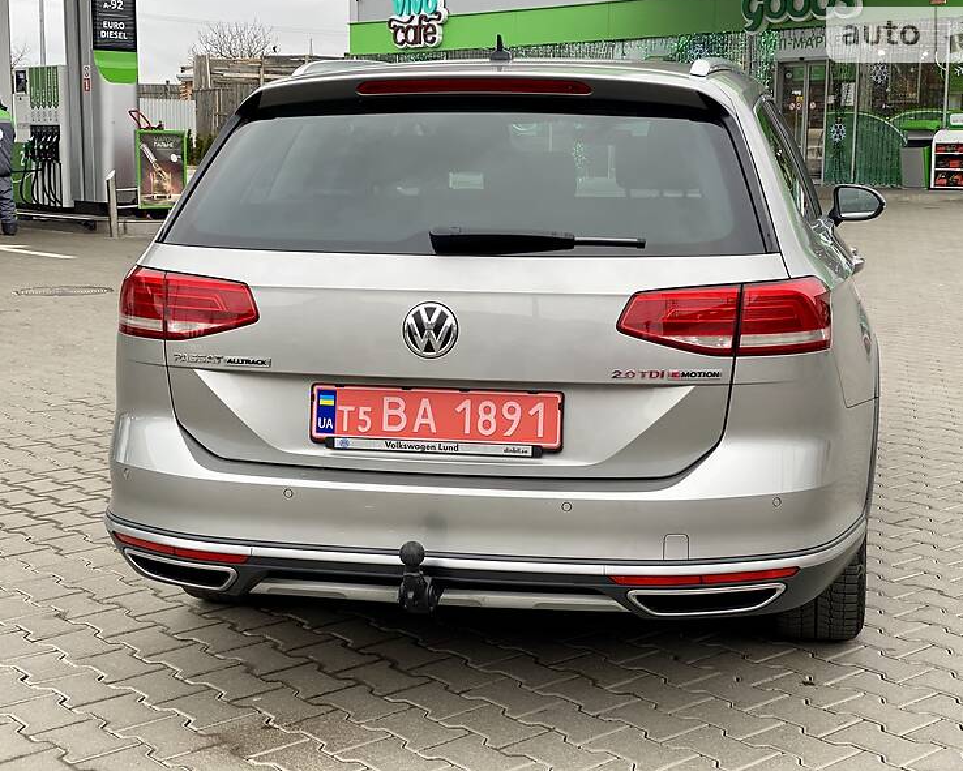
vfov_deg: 27.6
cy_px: 382
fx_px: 1568
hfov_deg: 34.1
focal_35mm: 55
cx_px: 512
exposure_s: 1/122
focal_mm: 6
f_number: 2
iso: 32
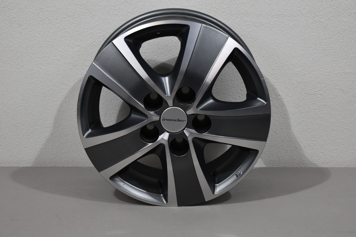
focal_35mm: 78
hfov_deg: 26.0
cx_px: 178
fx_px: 771
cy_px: 118
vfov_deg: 17.5
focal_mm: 52
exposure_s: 1/200
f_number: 5.6
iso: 800
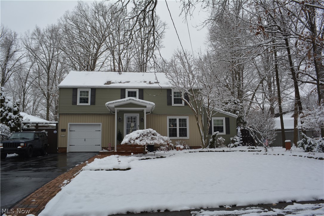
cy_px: 108
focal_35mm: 27
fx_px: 243
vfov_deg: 47.9
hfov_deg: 67.4
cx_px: 162
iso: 200
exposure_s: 1/250
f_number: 8
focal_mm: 18
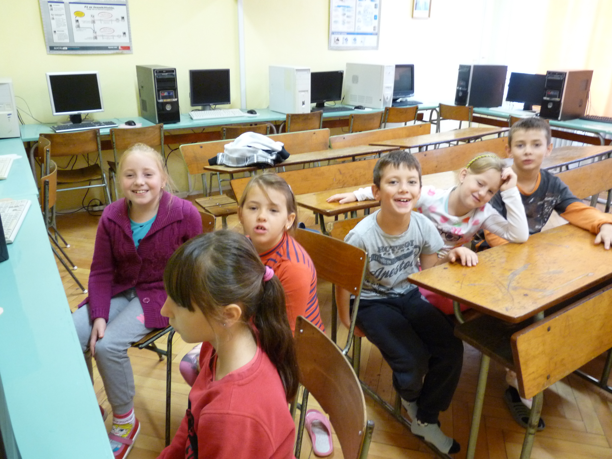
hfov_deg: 65.3
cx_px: 306
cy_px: 230
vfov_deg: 51.4
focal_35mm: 27
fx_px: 477
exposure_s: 1/15
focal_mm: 4.8
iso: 400
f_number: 2.8
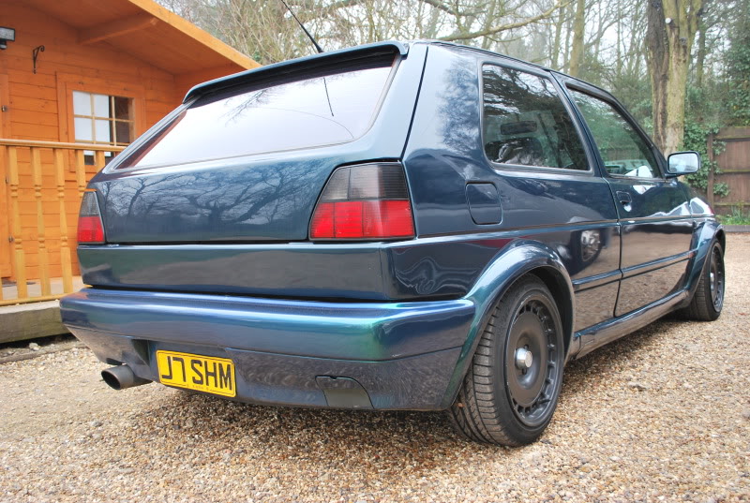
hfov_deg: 57.1
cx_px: 375
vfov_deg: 40.1
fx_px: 689
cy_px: 252
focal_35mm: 33
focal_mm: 22
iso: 200
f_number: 4.5
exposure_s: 1/80
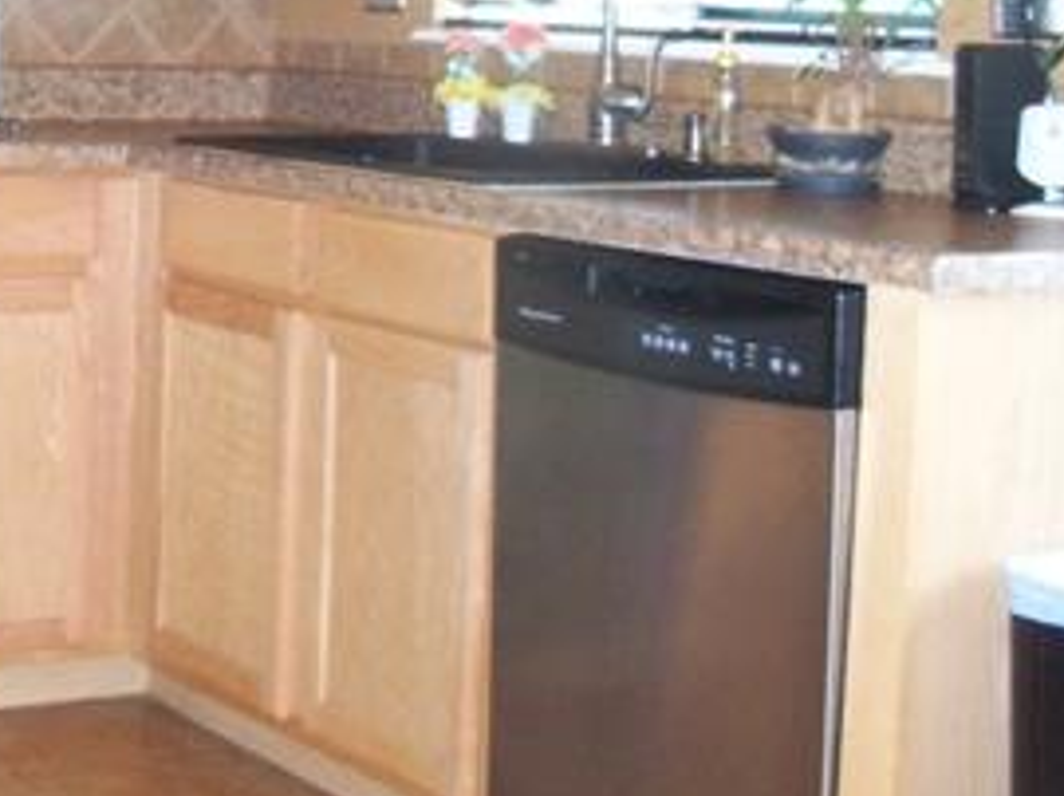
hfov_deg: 22.9
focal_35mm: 83
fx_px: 2549
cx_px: 67
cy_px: 240
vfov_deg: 17.7
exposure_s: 1/30
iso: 320
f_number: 3.5
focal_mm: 6.2
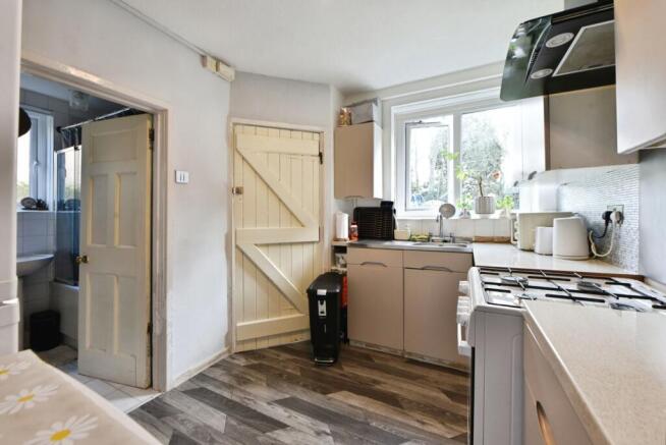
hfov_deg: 104.2
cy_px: 222
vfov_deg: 81.3
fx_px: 259
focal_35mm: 14
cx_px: 333
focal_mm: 14
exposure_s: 1/15
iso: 560
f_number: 9
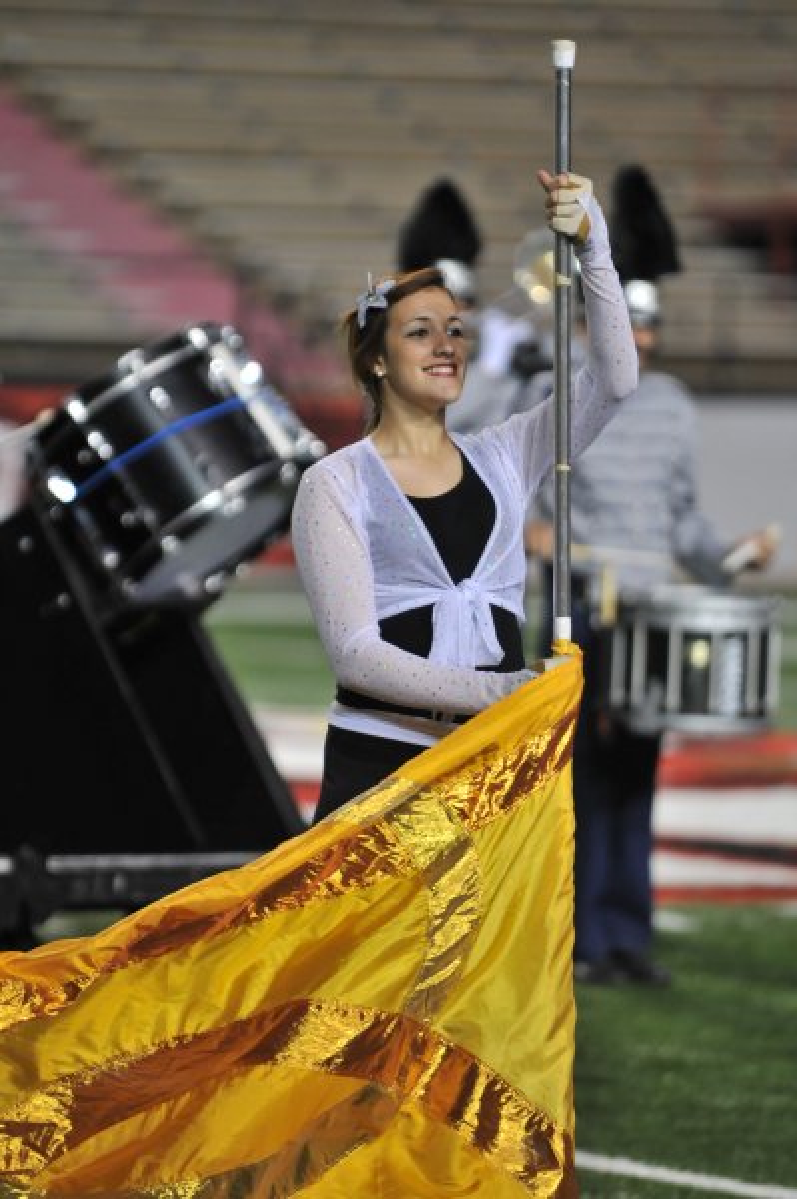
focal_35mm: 300
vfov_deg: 6.9
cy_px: 600
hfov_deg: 4.6
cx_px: 398
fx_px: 9979
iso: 800
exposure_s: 1/400
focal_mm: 200
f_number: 2.8
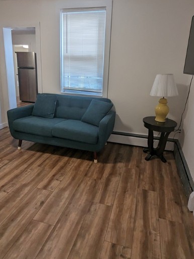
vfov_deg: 71.3
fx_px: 179
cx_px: 97
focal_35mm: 24
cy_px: 113
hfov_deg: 56.9
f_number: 2.2
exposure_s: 1/120
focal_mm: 2.35
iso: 125
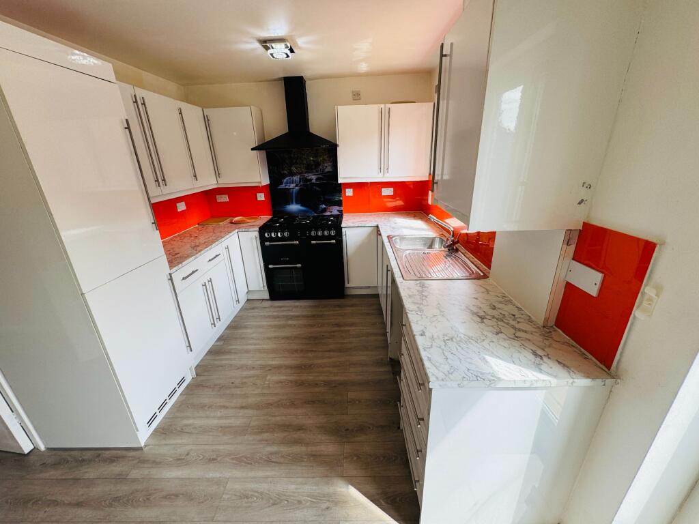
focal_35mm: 14
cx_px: 350
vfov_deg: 85.7
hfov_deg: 102.1
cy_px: 262
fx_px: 283
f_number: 2.2
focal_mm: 2.22
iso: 40
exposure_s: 1/109
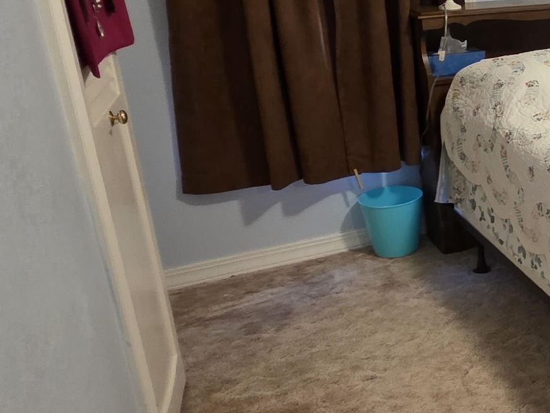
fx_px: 731
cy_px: 161
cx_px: 663
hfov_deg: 33.4
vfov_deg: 31.4
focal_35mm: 46
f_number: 1.9
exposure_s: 1/60
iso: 400
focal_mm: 2.2
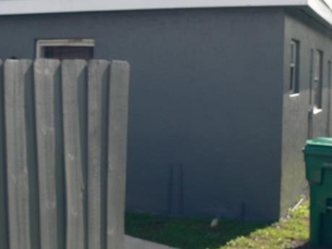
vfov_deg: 24.0
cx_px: 168
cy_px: 104
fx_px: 585
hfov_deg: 31.7
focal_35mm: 61
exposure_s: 1/200
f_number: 5.6
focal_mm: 7.4
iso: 80
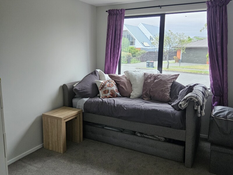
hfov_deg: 73.9
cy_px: 88
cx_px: 116
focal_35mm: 23
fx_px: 155
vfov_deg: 58.9
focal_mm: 5.4
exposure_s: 1/100
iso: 500
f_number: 1.8
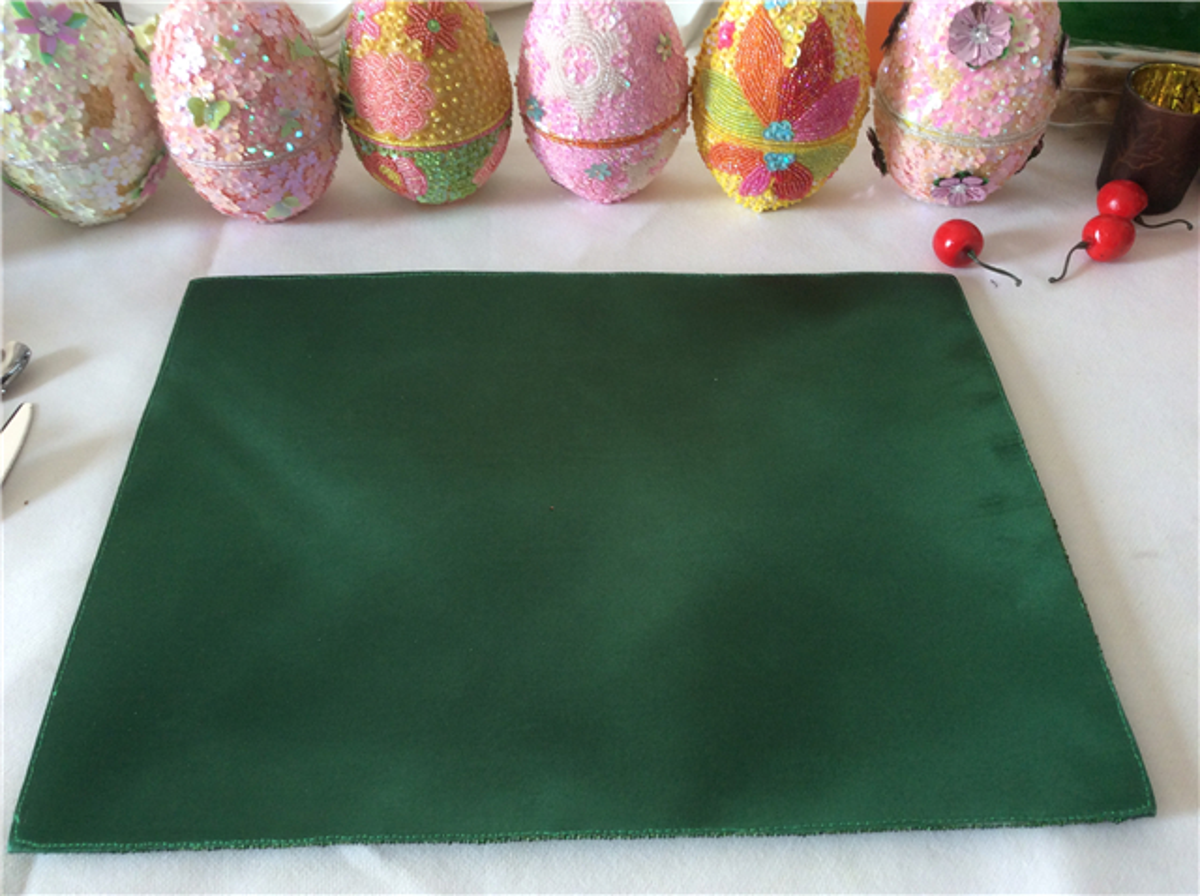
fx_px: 1108
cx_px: 600
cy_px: 448
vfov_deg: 44.1
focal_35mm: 32
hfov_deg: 56.9
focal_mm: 3.3
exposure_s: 1/50
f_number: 2.4
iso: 50
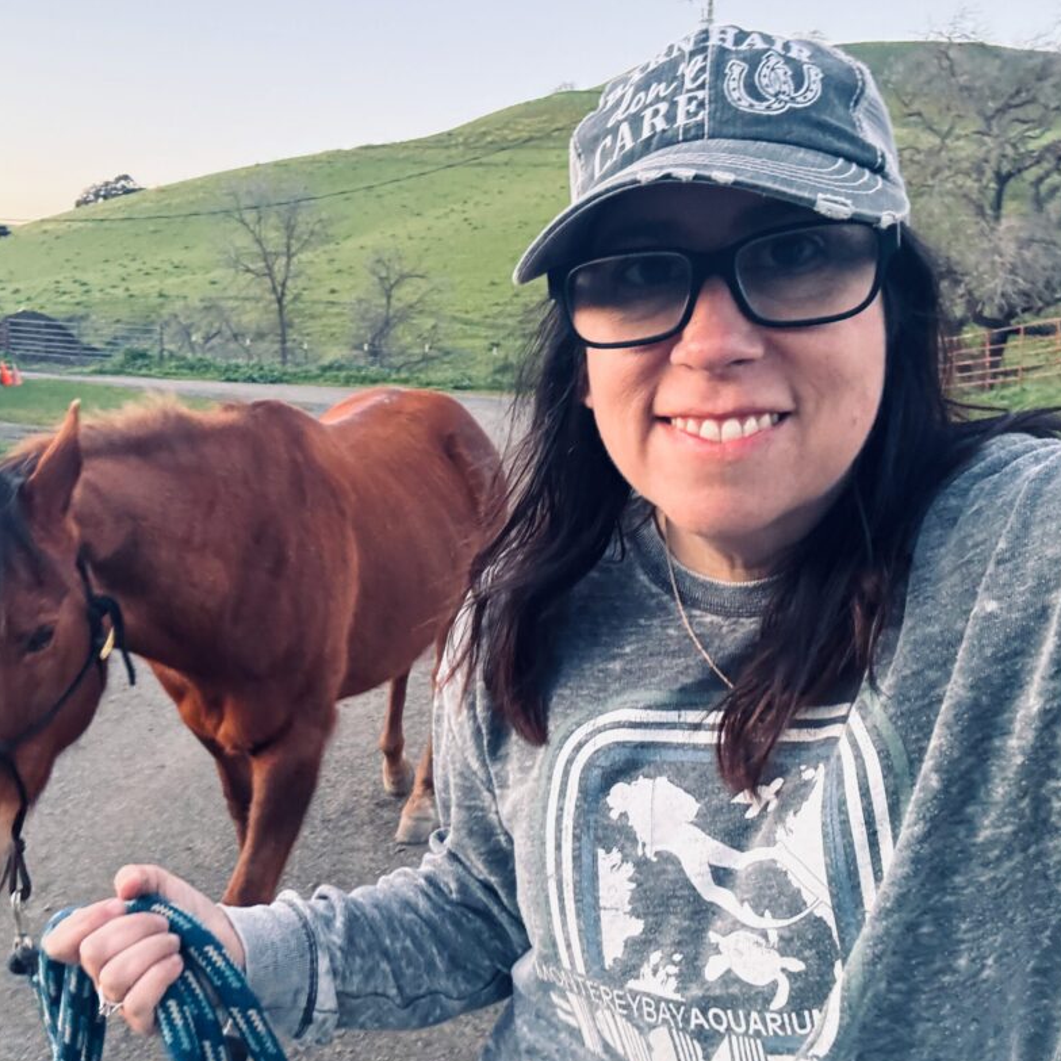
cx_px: 379
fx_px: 971
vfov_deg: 57.3
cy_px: 545
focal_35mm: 28
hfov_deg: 56.4
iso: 250
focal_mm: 2.69
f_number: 1.9
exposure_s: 1/60
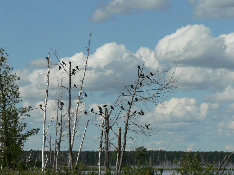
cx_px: 117
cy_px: 88
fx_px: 1230
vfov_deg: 8.2
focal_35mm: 182
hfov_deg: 10.9
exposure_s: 1/800
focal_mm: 30.4
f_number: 5.6
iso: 80
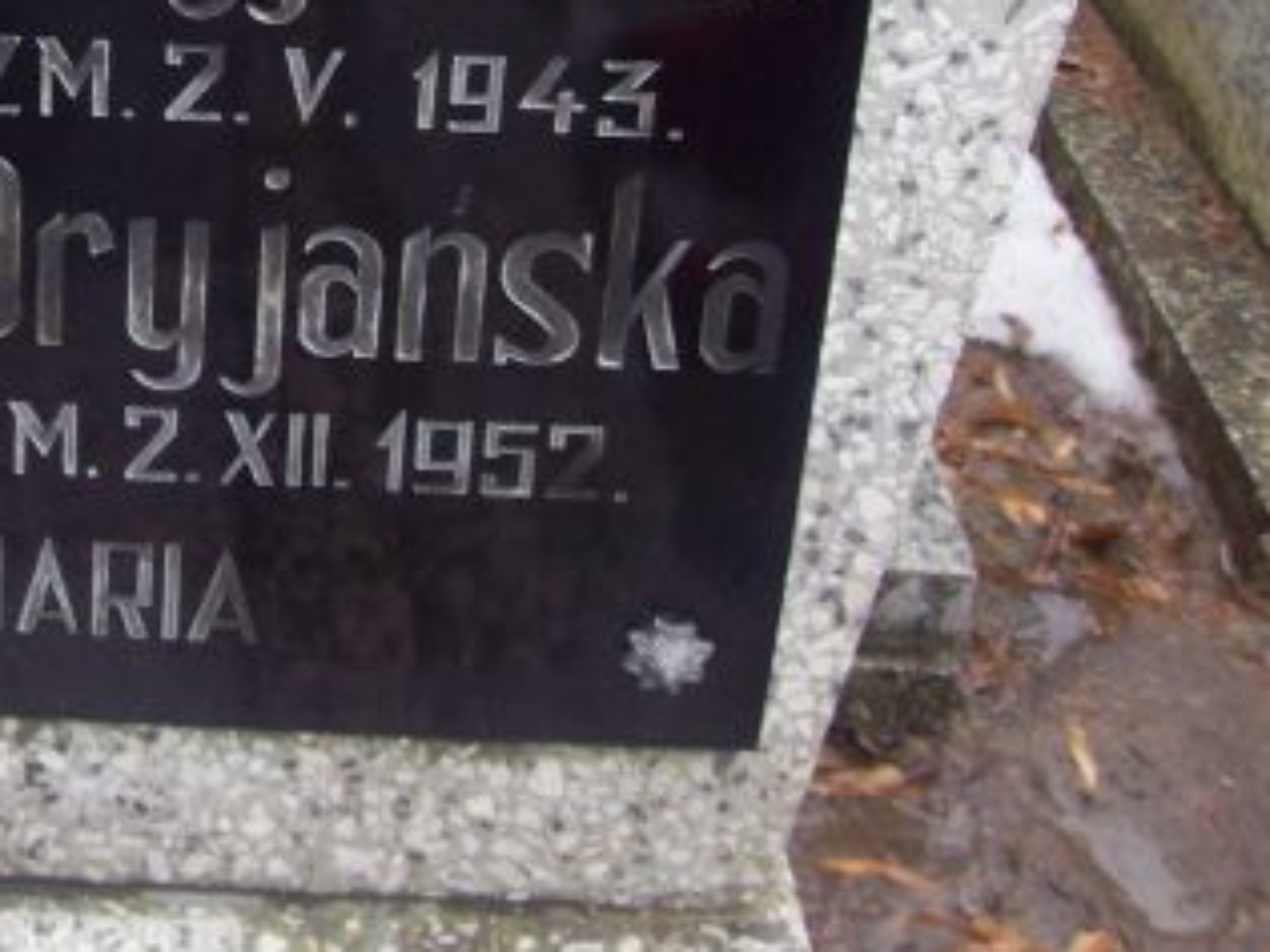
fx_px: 2678
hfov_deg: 25.5
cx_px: 24
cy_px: 24
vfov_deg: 19.6
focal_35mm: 73
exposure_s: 1/64
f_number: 2.7
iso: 80
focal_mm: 6
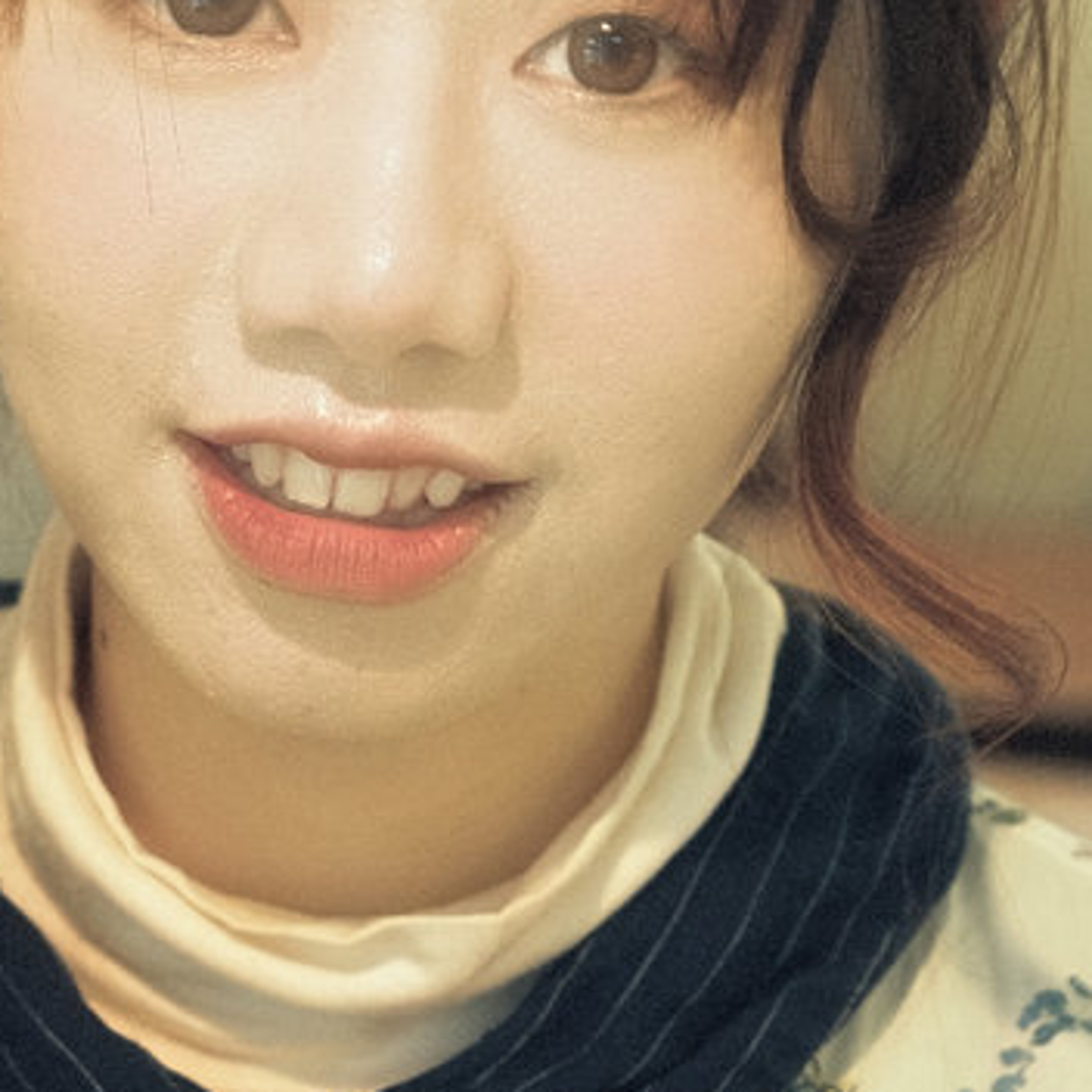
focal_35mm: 189
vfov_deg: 9.1
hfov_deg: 9.2
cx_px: 109
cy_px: 1322
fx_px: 6745
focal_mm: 38.8
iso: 200
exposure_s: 1/15
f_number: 2.8
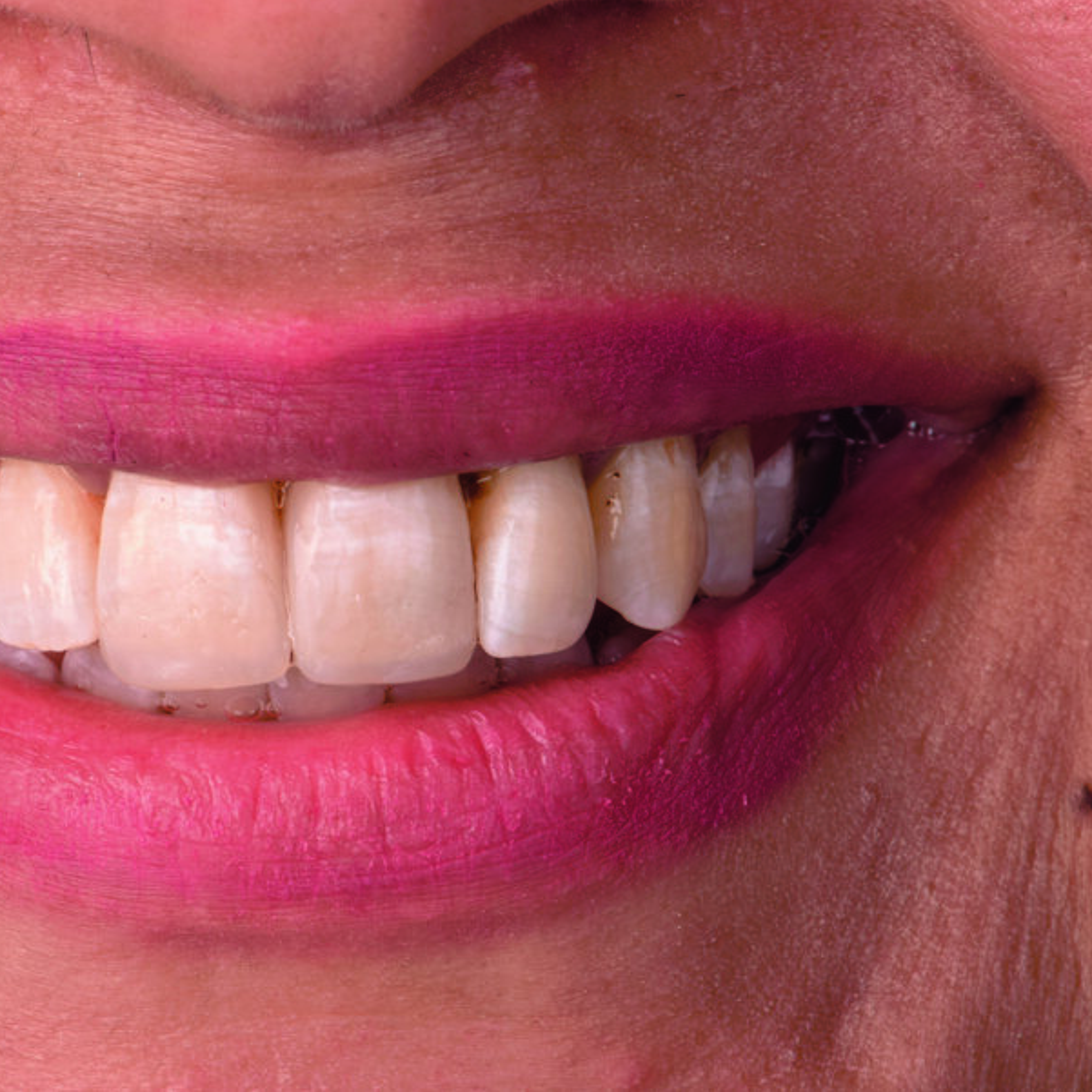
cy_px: 546
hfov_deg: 8.7
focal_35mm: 202
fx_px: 7197
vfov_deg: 8.7
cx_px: 319
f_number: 32
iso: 100
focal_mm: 105
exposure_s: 1/160
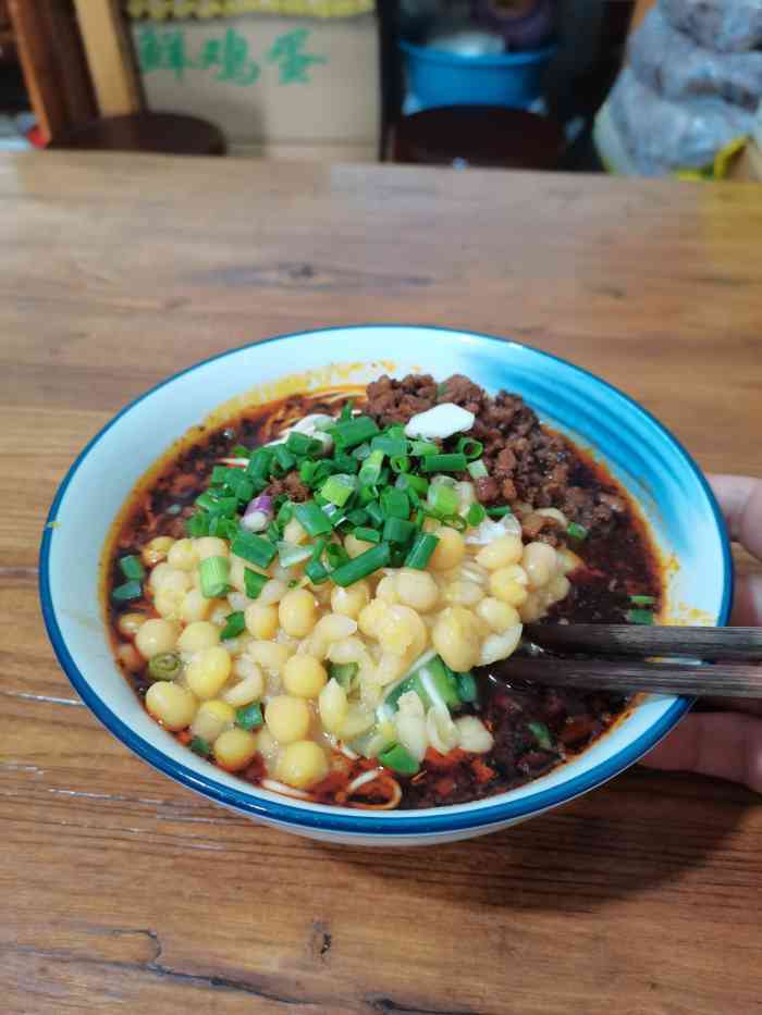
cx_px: 381
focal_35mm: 26
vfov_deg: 67.3
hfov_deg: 53.1
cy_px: 508
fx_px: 763
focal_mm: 5.58
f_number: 1.8
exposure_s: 1/33.3
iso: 320
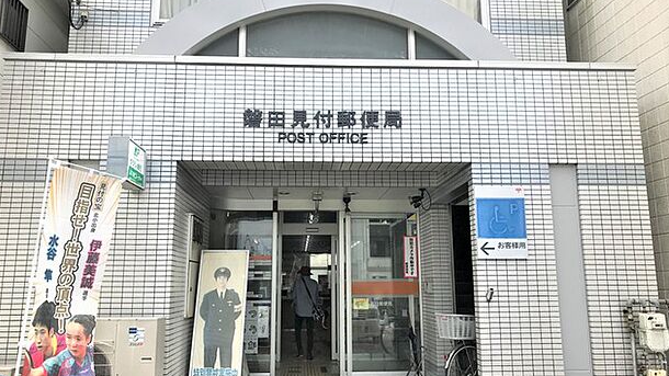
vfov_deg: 37.8
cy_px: 189
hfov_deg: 62.6
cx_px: 331
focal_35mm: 31
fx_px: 550
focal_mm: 3.99
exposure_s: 1/1773
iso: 20
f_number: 1.8
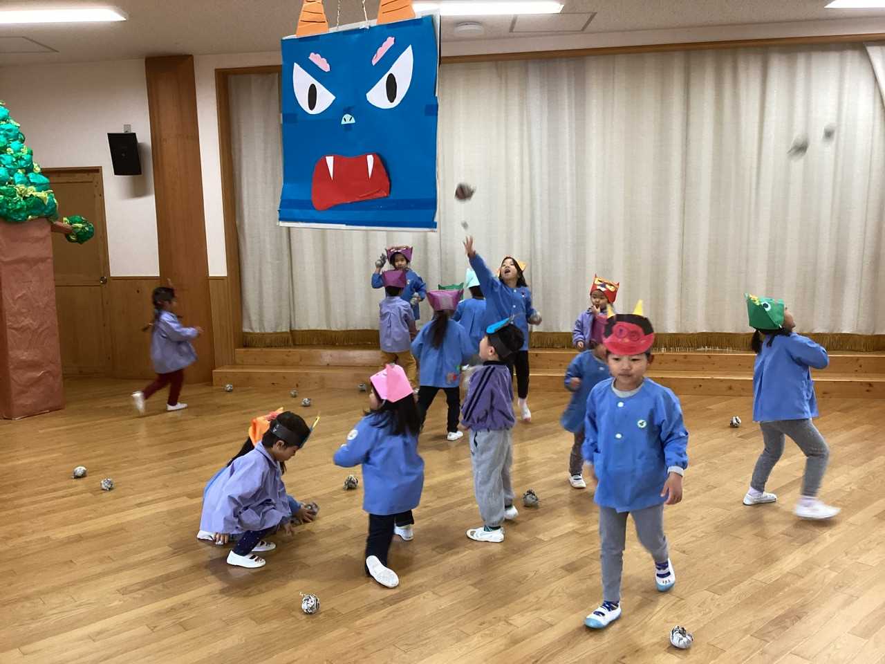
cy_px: 332
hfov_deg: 58.4
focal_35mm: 31
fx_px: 793
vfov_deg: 45.4
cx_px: 442
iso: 100
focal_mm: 3.3
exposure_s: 1/50
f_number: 2.4
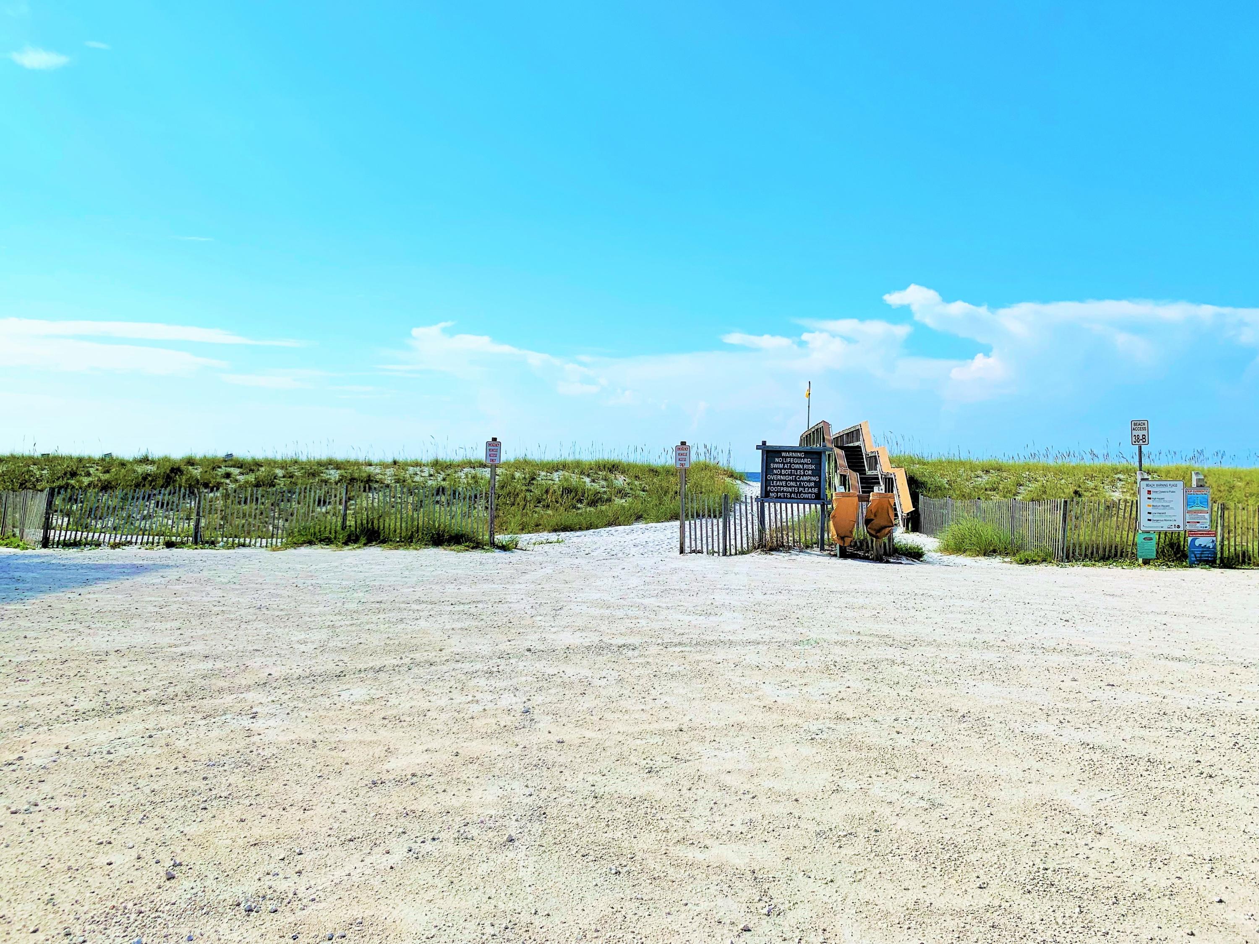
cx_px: 630
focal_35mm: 26
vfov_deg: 53.1
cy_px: 472
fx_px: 946
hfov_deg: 67.3
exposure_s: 1/5128
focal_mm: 4.25
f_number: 1.8
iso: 25
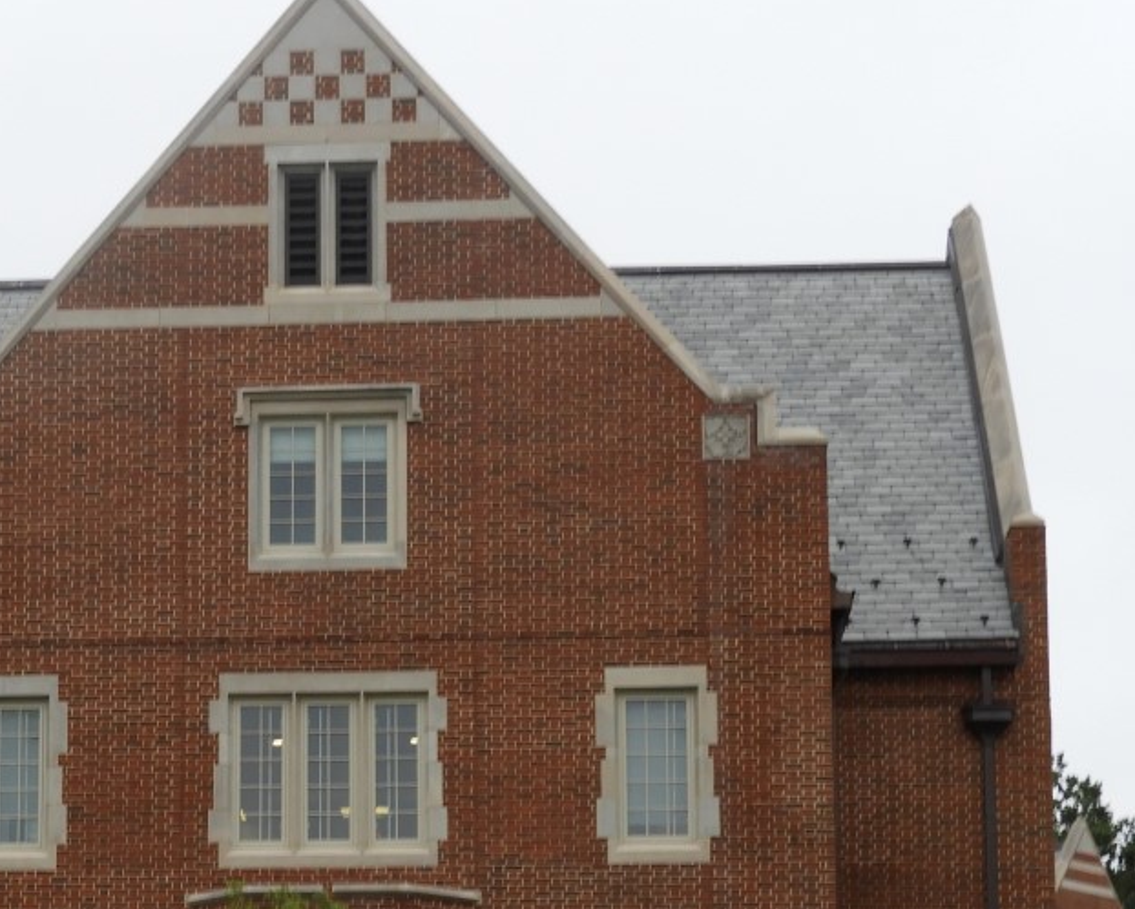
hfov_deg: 16.9
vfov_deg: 13.5
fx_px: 3797
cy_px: 858
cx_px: 246
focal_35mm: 113
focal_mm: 9
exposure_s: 1/100
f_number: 4
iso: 100
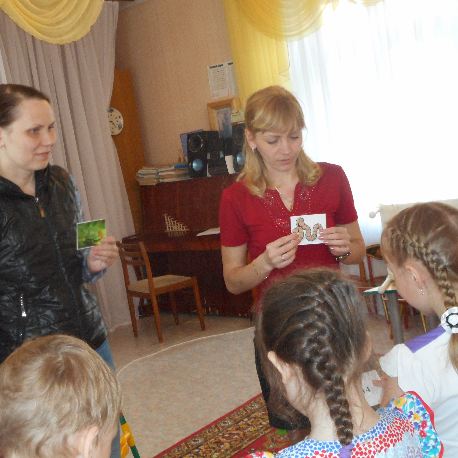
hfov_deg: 32.6
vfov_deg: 32.8
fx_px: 778
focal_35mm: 52
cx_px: 172
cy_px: 204
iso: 360
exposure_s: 1/30
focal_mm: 6.9
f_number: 4.5
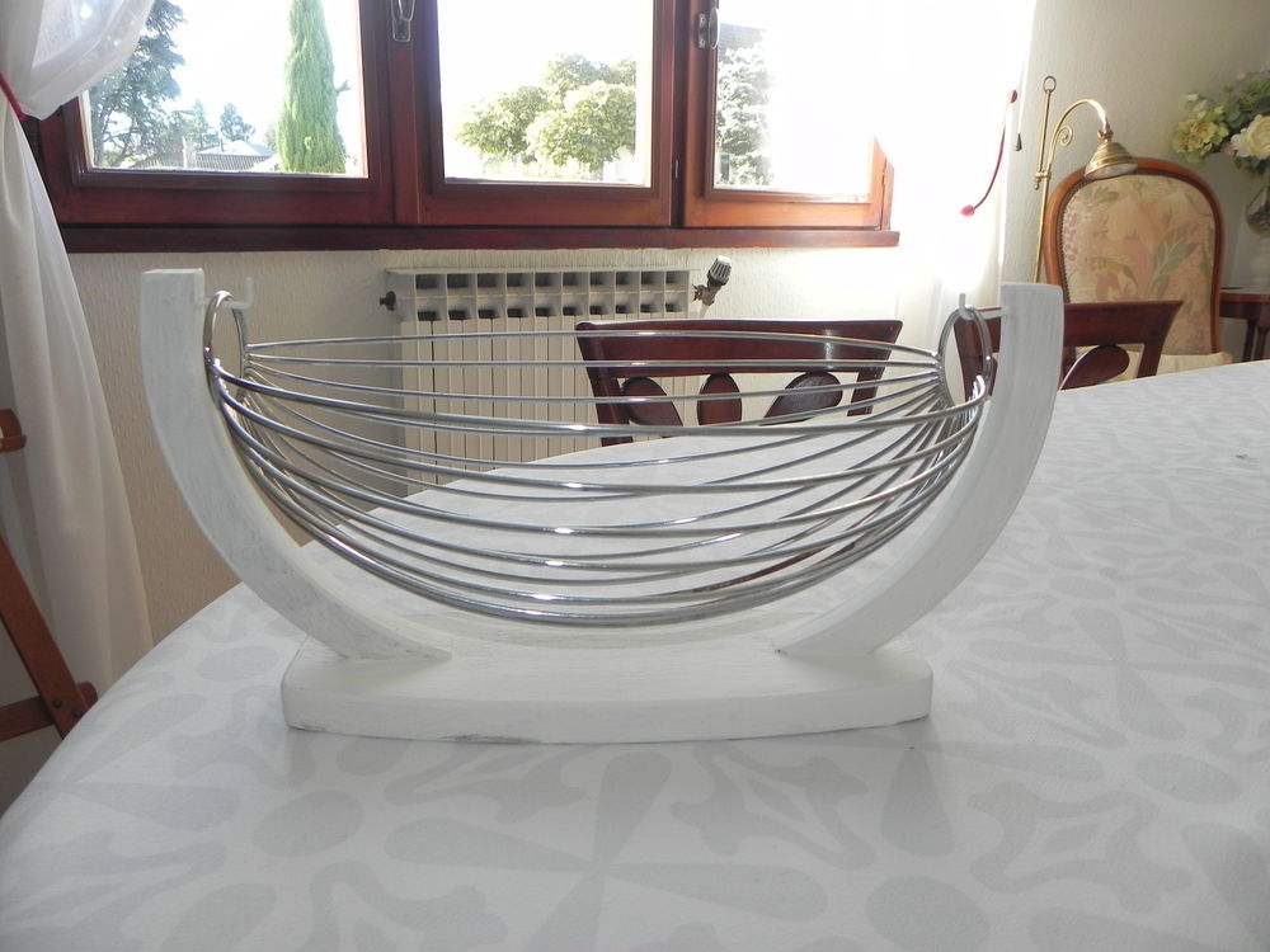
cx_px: 635
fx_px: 954
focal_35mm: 26
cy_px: 476
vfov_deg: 53.1
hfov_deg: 67.3
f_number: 3.5
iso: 160
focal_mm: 4.6
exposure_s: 1/100
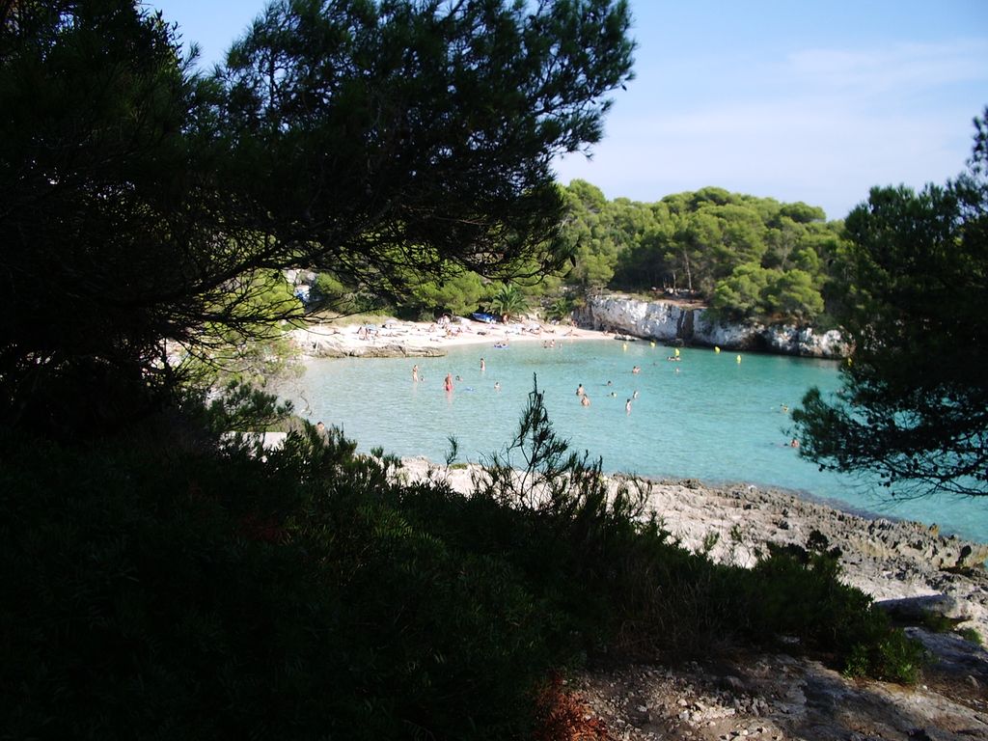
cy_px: 370
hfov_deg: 52.6
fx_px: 999
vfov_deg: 40.7
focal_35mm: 35
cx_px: 494
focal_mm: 5.8
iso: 50
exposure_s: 1/250
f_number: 4.3
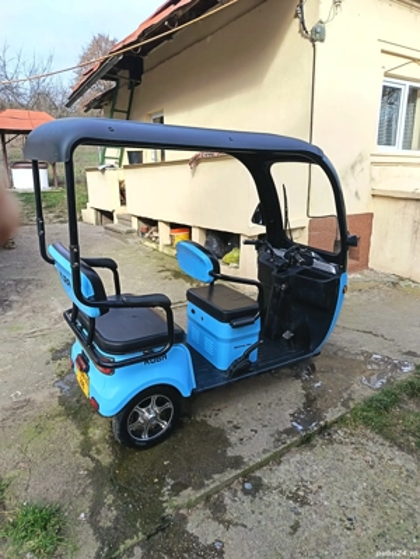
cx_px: 210
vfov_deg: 71.6
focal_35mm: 24
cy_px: 280
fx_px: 388
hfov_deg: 56.8
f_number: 1.75
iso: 100
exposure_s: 1/216
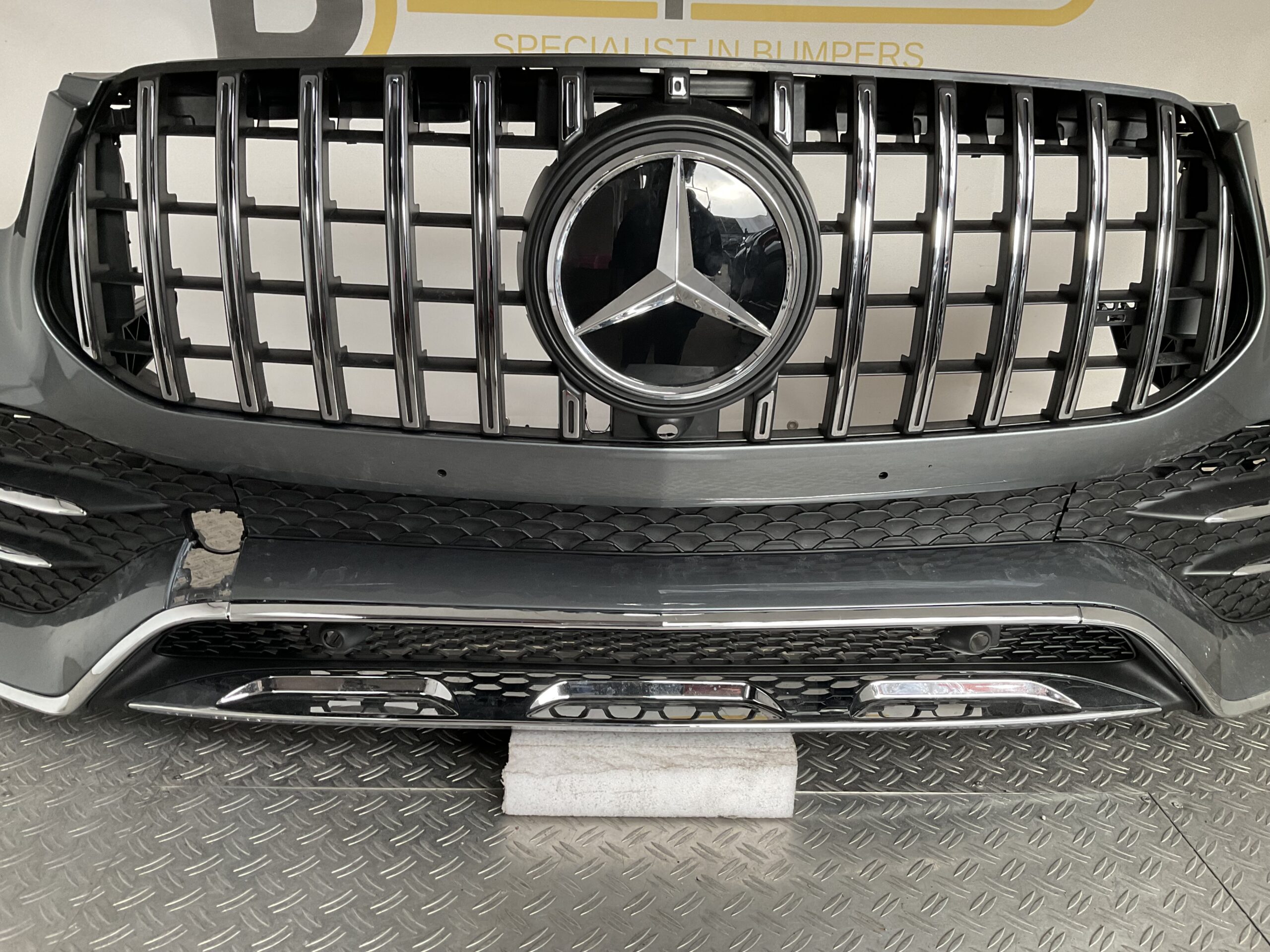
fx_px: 1064
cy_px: 476
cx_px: 635
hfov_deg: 61.7
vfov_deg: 48.2
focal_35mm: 29
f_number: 1.8
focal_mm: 3
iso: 80
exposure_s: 1/50
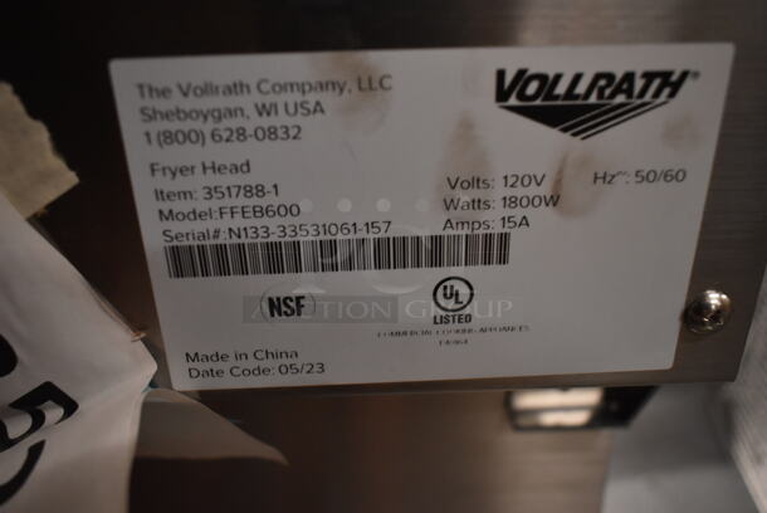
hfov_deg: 61.9
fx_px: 640
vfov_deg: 43.7
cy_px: 256
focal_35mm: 30
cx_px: 384
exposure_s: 1/125
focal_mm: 20
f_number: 3.5
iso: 2000
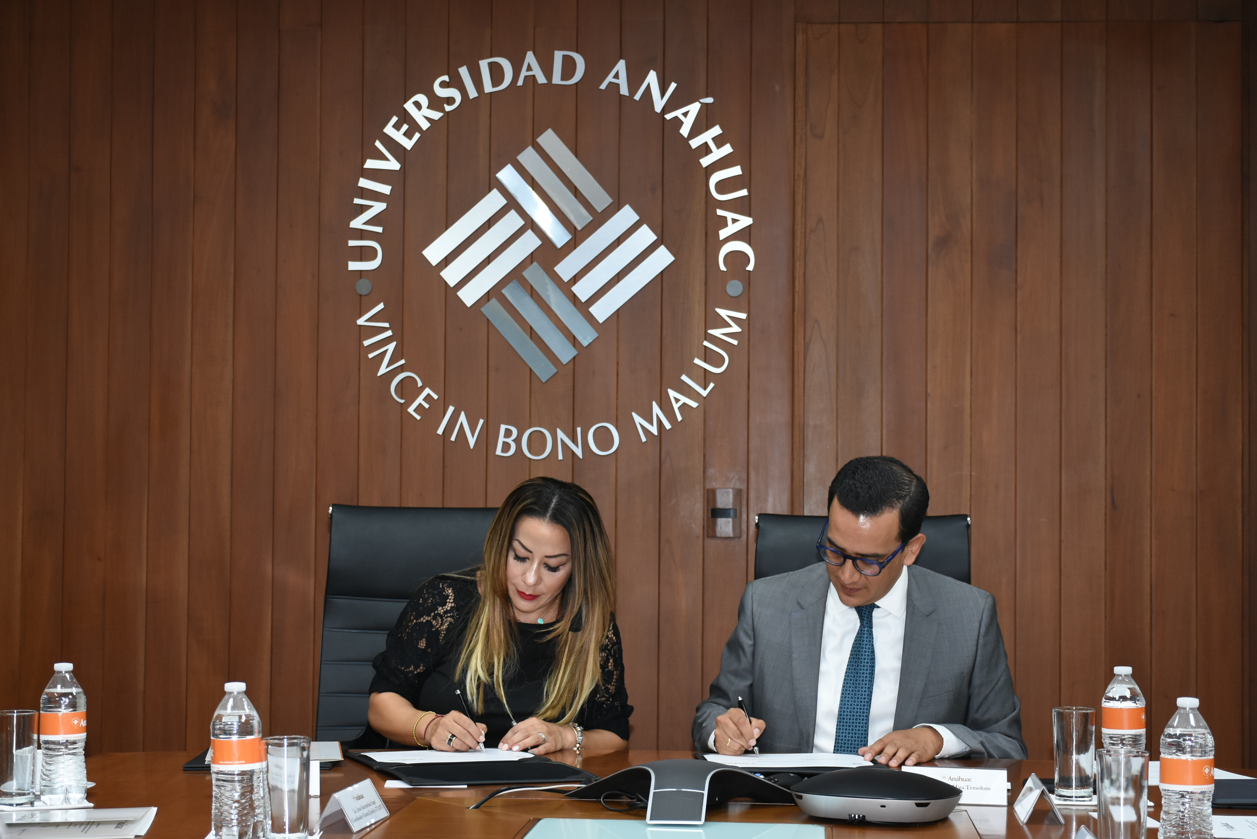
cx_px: 628
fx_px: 1991
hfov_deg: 35.0
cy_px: 420
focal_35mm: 57
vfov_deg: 23.8
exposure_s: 1/80
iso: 800
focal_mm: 38
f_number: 5.6
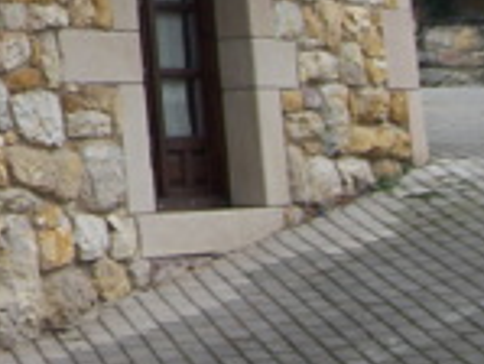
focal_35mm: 177
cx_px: -611
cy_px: -283
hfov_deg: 10.0
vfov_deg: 8.1
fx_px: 2477
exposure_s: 1/160
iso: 50
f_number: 3.2
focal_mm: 6.9
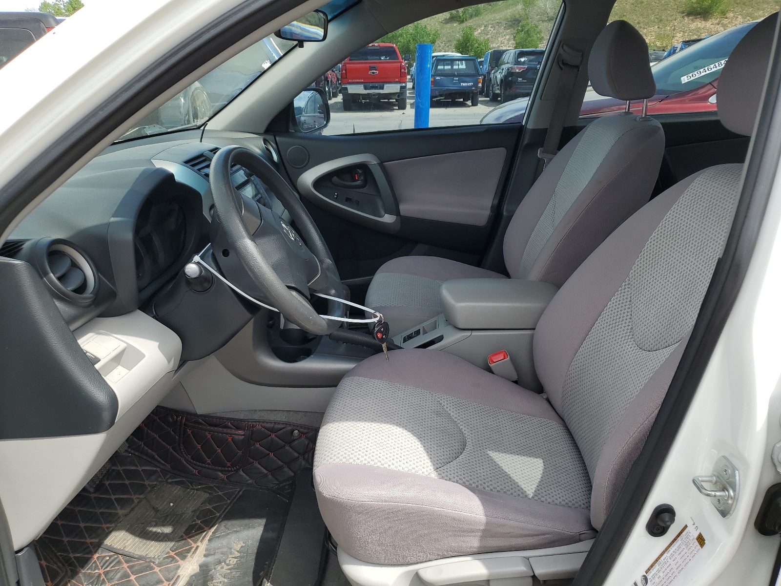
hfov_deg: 67.3
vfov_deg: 53.1
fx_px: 587
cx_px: 390
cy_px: 293
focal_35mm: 26
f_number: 1.5
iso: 50
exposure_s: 1/1111
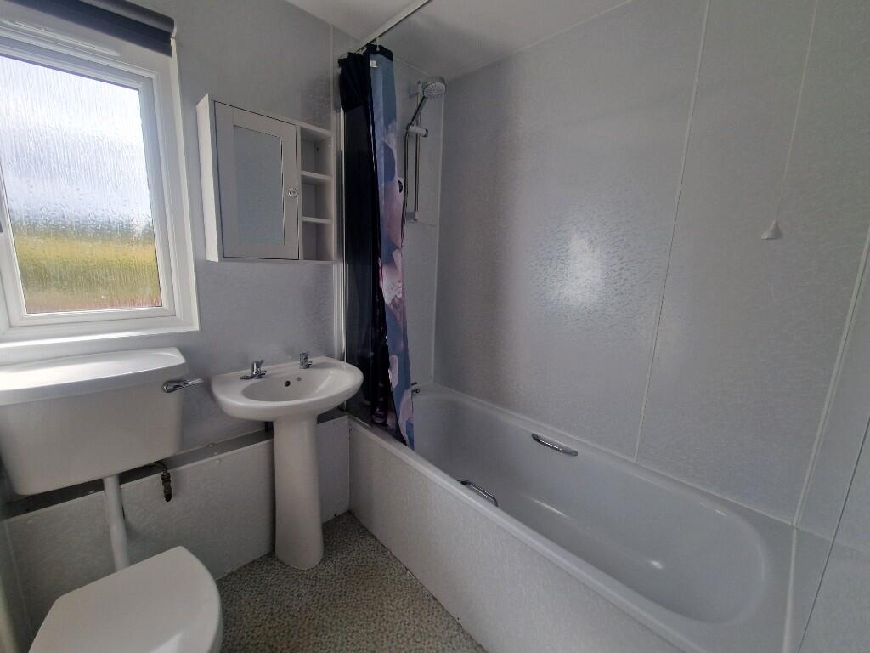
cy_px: 326
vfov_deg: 89.9
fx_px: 327
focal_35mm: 13
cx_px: 435
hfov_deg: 106.2
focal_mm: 2.2
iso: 50
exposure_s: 1/323
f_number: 2.2
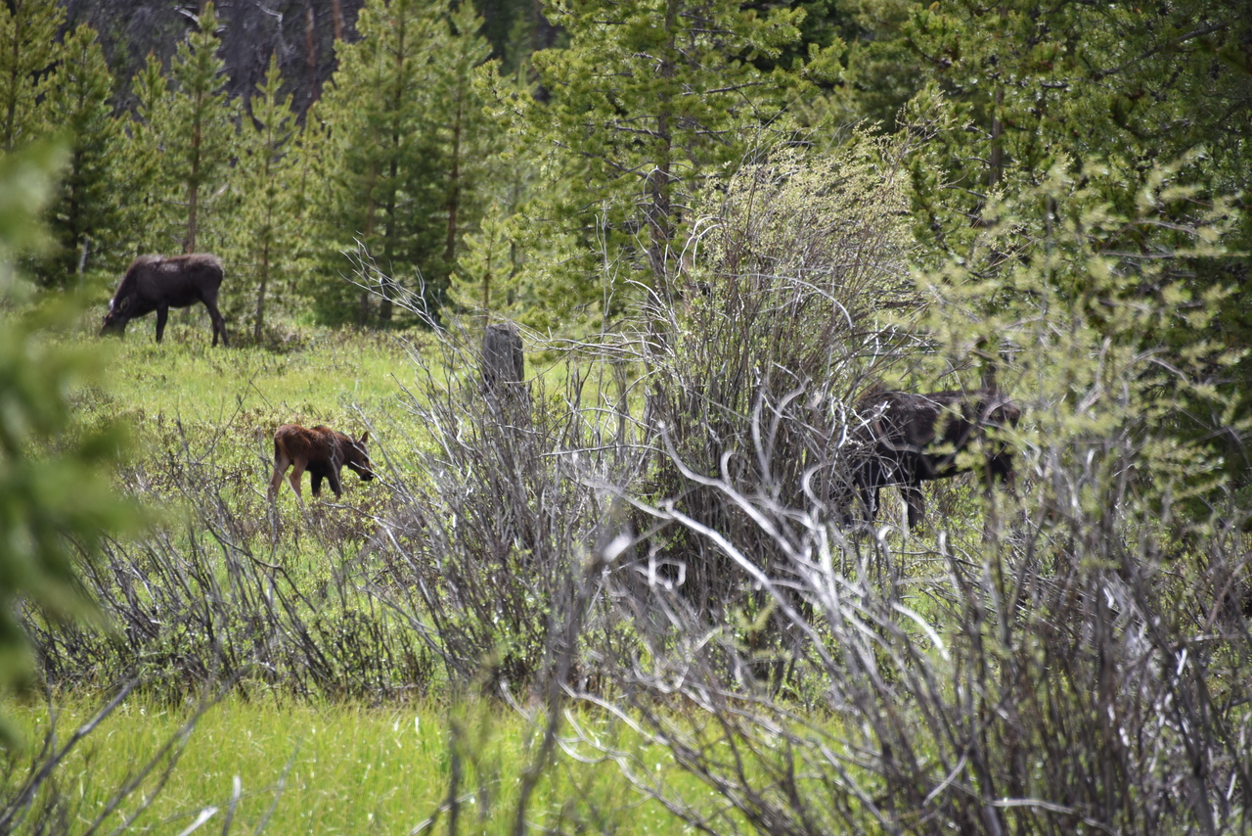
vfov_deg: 4.6
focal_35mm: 300
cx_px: 626
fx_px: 10435
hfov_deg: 6.9
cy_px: 418
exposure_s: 1/640
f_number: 5.6
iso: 360
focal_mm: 300
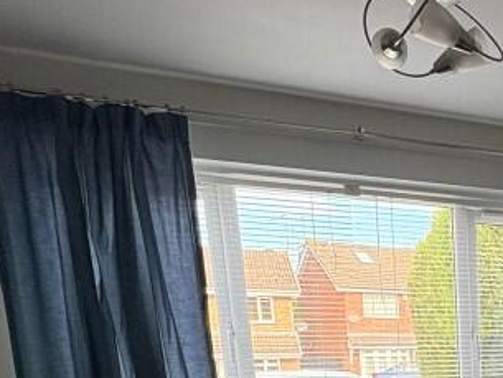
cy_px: 494
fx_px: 683
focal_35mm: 47
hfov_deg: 33.2
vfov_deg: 26.2
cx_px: 600
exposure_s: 1/99
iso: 125
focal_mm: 2.22
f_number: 2.2
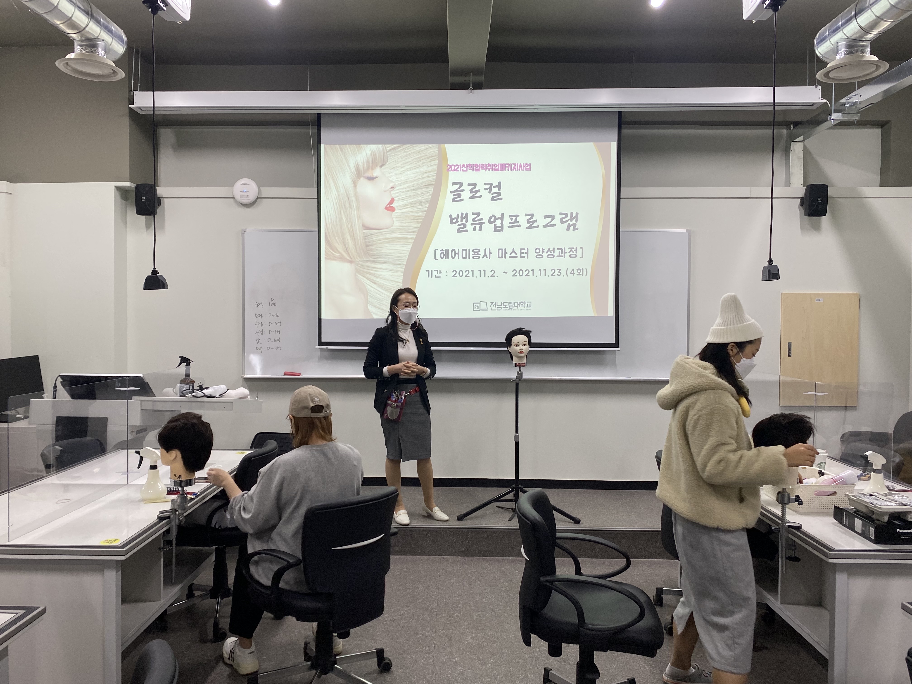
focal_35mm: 26
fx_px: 685
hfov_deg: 67.3
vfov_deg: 53.1
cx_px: 456
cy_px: 342
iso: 100
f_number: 1.8
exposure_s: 1/82
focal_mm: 4.25
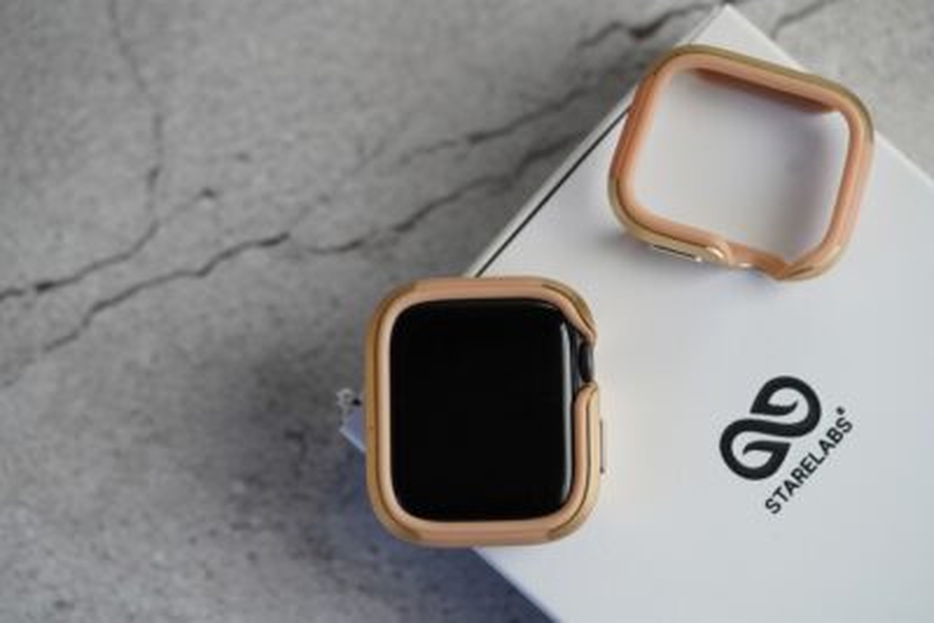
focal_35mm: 90
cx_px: 467
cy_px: 312
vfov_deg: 15.2
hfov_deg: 22.6
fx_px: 2336
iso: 800
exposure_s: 1/160
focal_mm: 90
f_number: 4
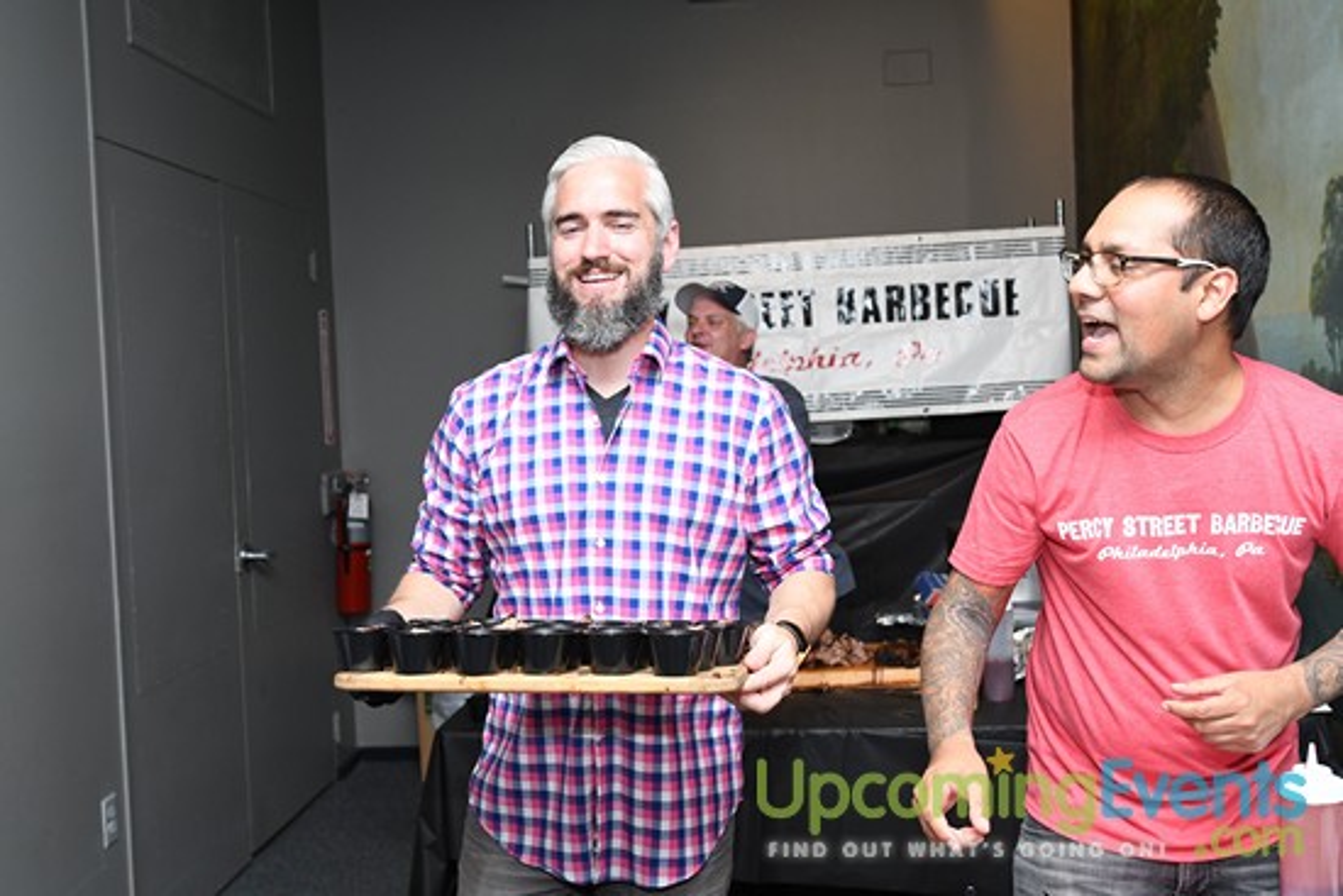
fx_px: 1455
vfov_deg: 34.2
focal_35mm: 39
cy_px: 448
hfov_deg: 49.5
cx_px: 672
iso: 800
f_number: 4
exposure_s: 1/125
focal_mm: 26
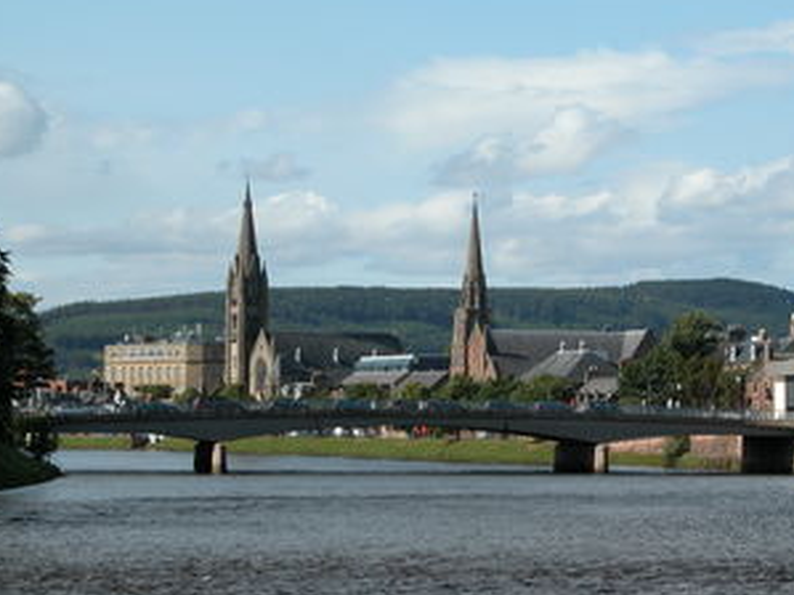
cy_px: 361
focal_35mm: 143
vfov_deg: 10.4
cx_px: 428
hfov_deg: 13.8
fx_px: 3279
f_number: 5.8
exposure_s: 1/461
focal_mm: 27.3
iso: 100
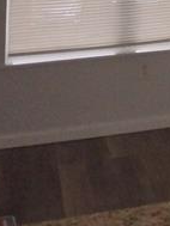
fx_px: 746
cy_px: -176
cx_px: 330
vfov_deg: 15.1
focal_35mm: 114
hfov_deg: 11.8
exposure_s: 1/30
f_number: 1.8
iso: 1288
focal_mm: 4.26
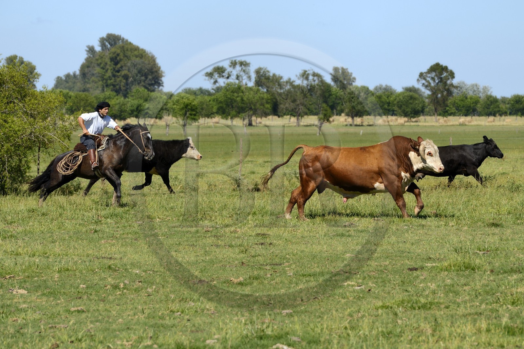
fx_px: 2910
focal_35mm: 200
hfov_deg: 10.3
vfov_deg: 6.9
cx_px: 262
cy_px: 174
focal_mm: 200
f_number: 9
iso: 400
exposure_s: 1/800
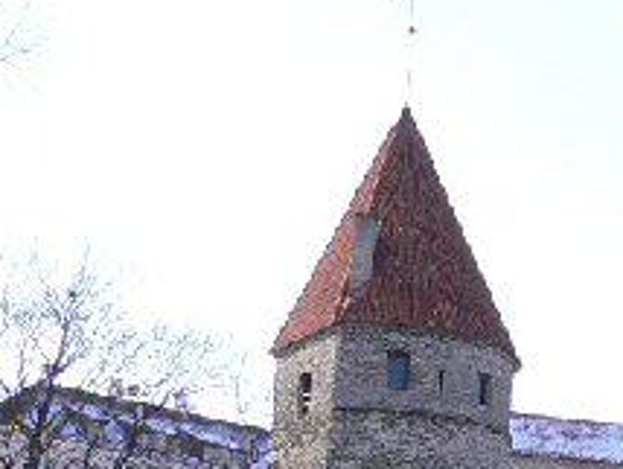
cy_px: 648
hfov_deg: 15.2
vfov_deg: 11.9
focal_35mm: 121
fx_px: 2180
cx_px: 894
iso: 80
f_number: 5.6
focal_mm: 5.8
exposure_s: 1/200
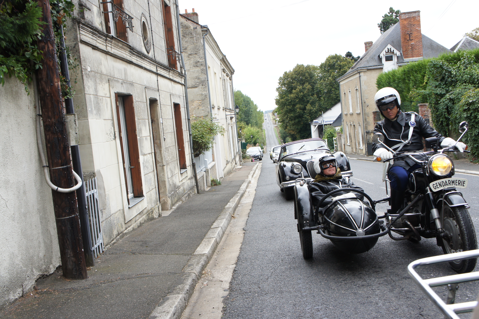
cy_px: 160
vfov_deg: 36.8
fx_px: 479
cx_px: 240
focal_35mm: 36
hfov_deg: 53.2
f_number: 6.3
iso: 400
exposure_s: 1/125
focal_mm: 24
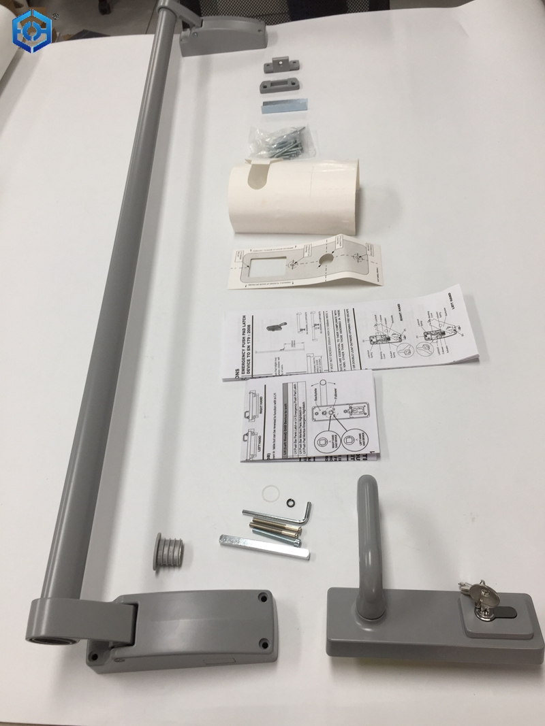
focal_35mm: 29
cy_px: 363
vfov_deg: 61.7
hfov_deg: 48.2
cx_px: 272
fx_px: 609
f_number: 2.2
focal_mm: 4.15
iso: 32
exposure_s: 1/50
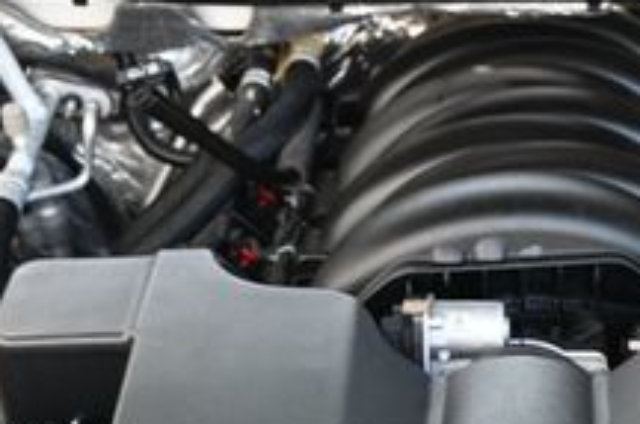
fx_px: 1738
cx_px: 590
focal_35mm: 98
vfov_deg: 13.5
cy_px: 504
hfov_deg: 20.4
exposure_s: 1/125
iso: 720
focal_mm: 22
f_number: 4
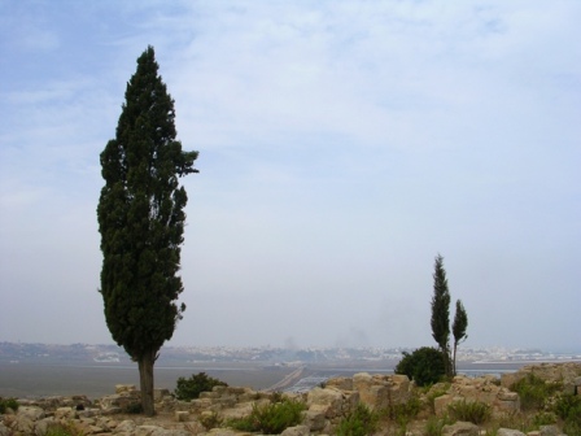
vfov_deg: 37.7
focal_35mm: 38
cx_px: 290
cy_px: 218
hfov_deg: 49.0
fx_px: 638
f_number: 5.6
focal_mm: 5.8
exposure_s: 1/290
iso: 50
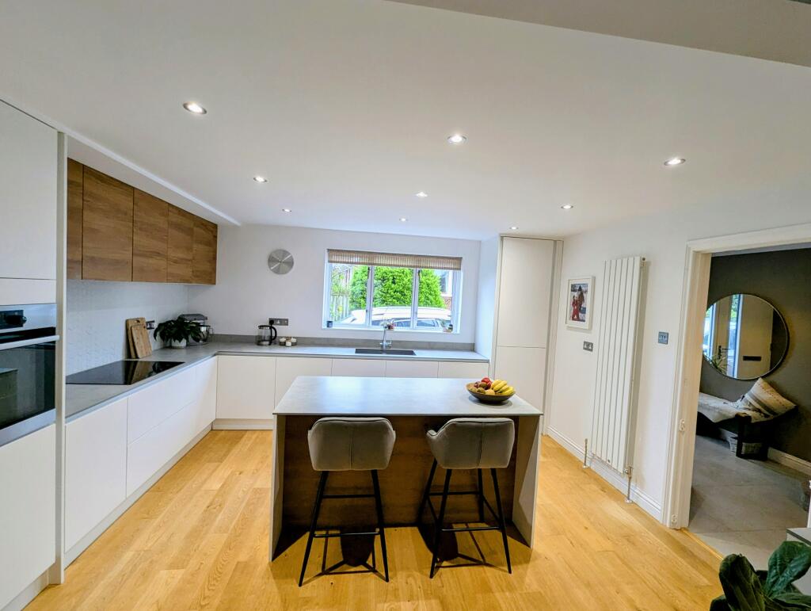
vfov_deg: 90.1
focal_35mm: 13
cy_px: 306
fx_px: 305
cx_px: 406
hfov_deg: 106.1
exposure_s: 1/50
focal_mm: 1.95
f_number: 2.2
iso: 86
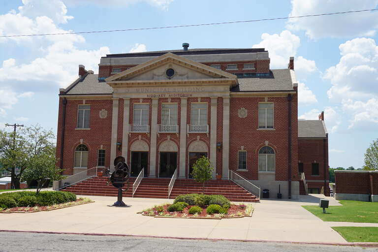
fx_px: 378
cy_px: 126
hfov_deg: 53.1
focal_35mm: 36
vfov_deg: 36.9
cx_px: 189
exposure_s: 1/125
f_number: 11
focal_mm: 24
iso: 100
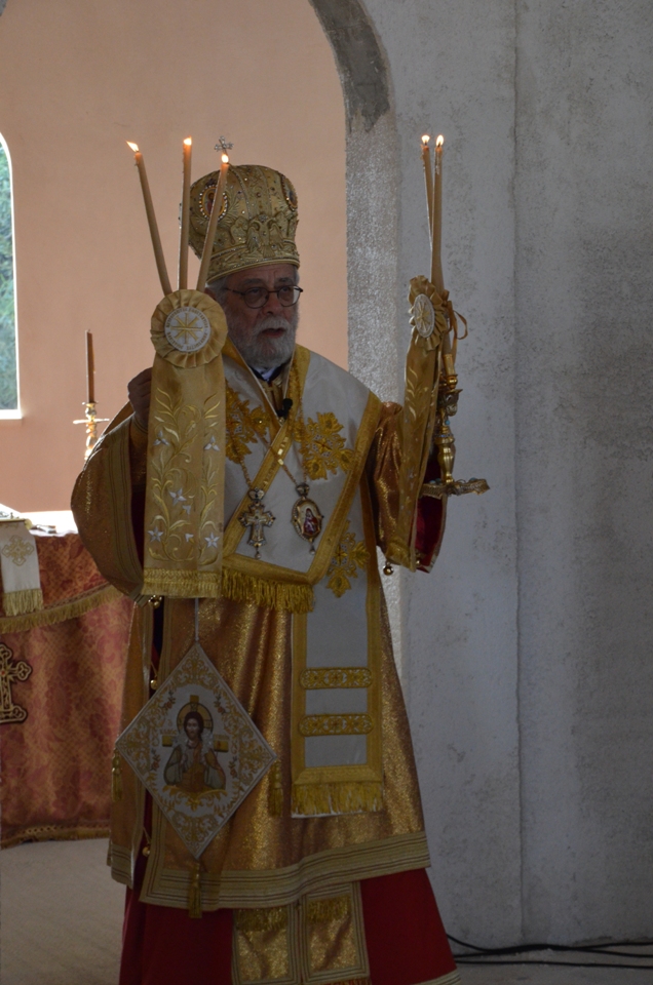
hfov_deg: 12.1
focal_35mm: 112
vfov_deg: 18.2
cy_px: 492
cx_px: 326
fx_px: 3074
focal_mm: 75
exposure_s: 1/250
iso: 2000
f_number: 8
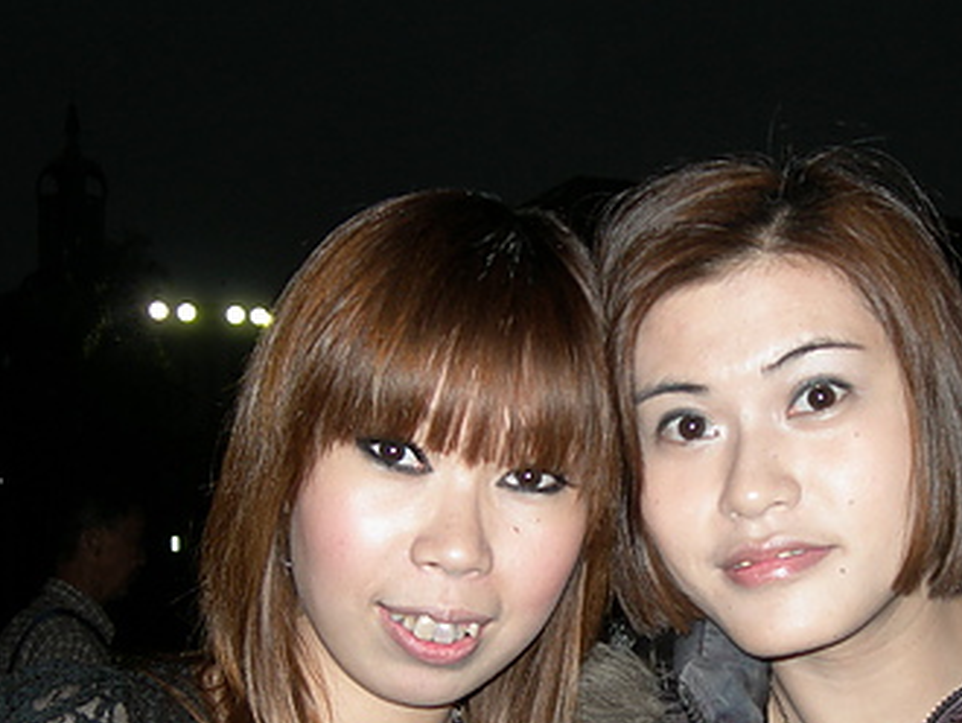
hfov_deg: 27.9
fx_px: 1919
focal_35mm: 69
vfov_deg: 21.2
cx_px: 676
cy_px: 536
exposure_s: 1/60.1
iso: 50
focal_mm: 7.8
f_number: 2.8
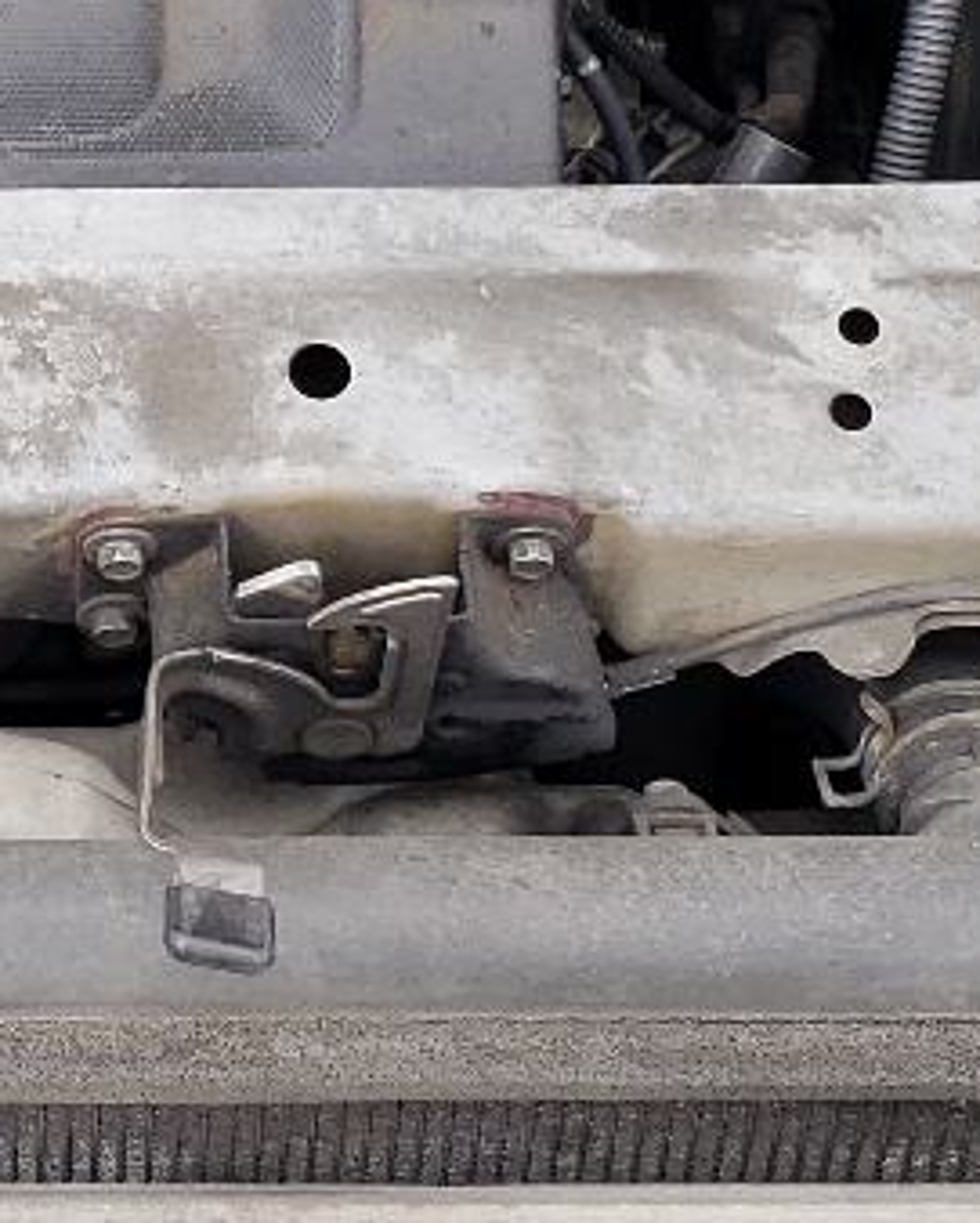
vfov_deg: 15.9
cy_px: 166
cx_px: 47
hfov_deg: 12.7
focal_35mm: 120
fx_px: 4345
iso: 50
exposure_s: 1/256
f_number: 1.5
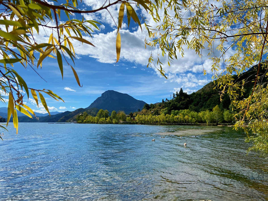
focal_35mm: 26
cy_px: 100
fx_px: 201
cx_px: 134
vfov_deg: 53.1
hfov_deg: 67.3
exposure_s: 1/5025
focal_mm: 4.25
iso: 32
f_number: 1.8
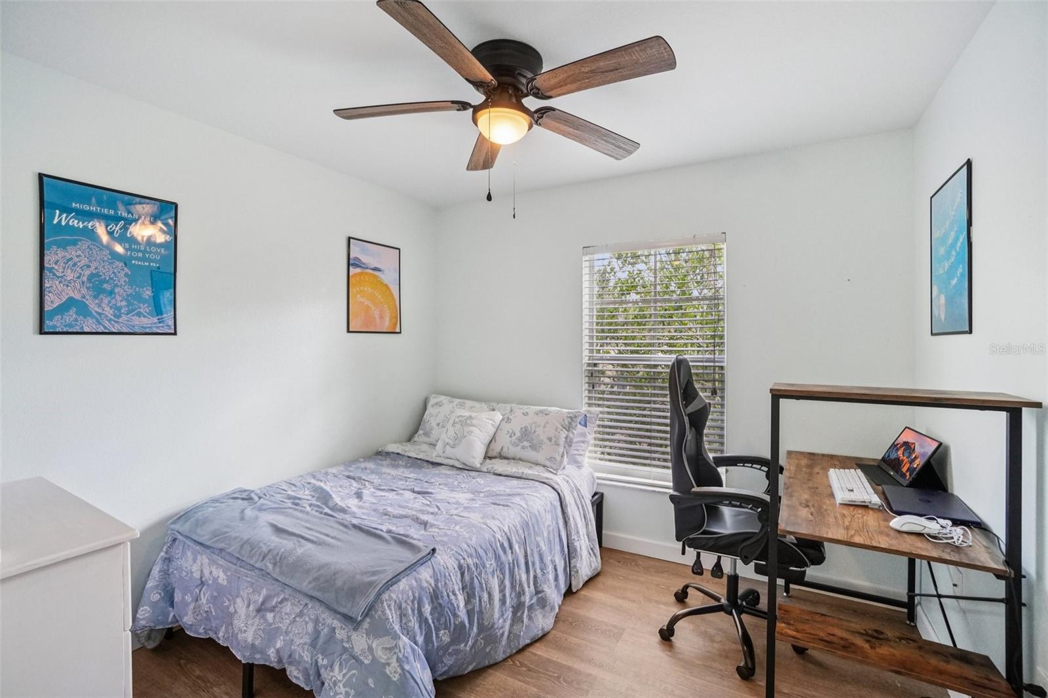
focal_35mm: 15
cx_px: 524
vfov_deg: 77.3
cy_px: 349
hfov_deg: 100.4
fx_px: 437
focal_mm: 10
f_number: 8
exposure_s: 1/30
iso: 640
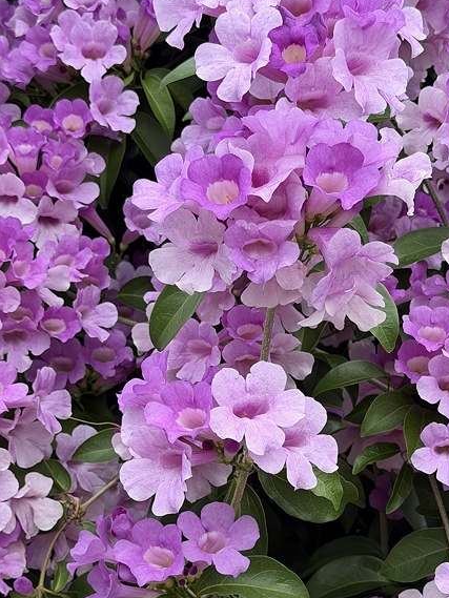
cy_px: 407
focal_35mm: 72
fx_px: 1245
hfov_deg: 20.4
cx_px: 251
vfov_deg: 26.8
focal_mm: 6.76
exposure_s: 1/121
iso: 80
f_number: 1.78
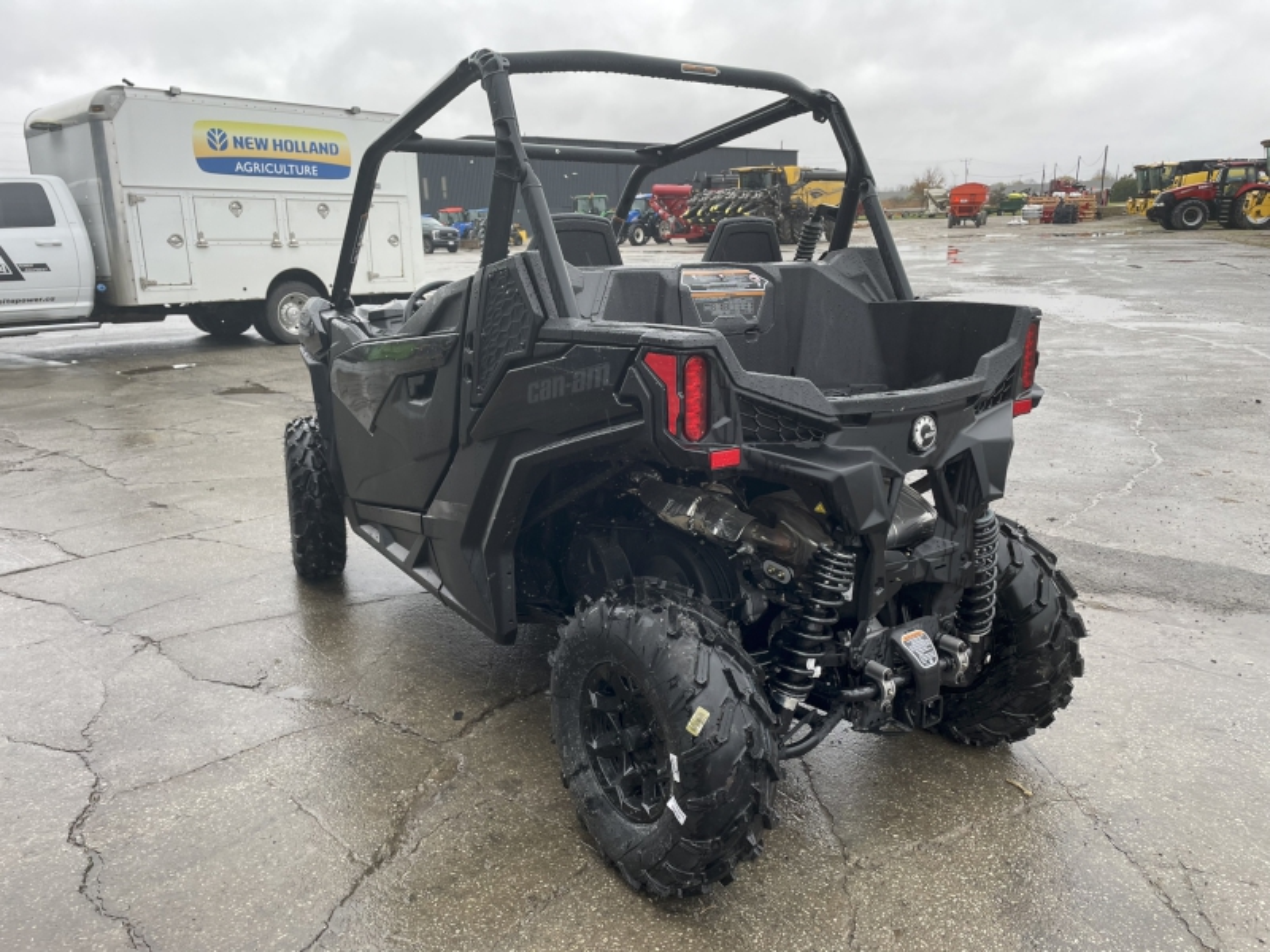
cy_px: 476
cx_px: 635
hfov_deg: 67.3
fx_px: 954
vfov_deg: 53.1
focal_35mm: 26
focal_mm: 4.2
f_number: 1.6
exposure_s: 1/139
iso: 32
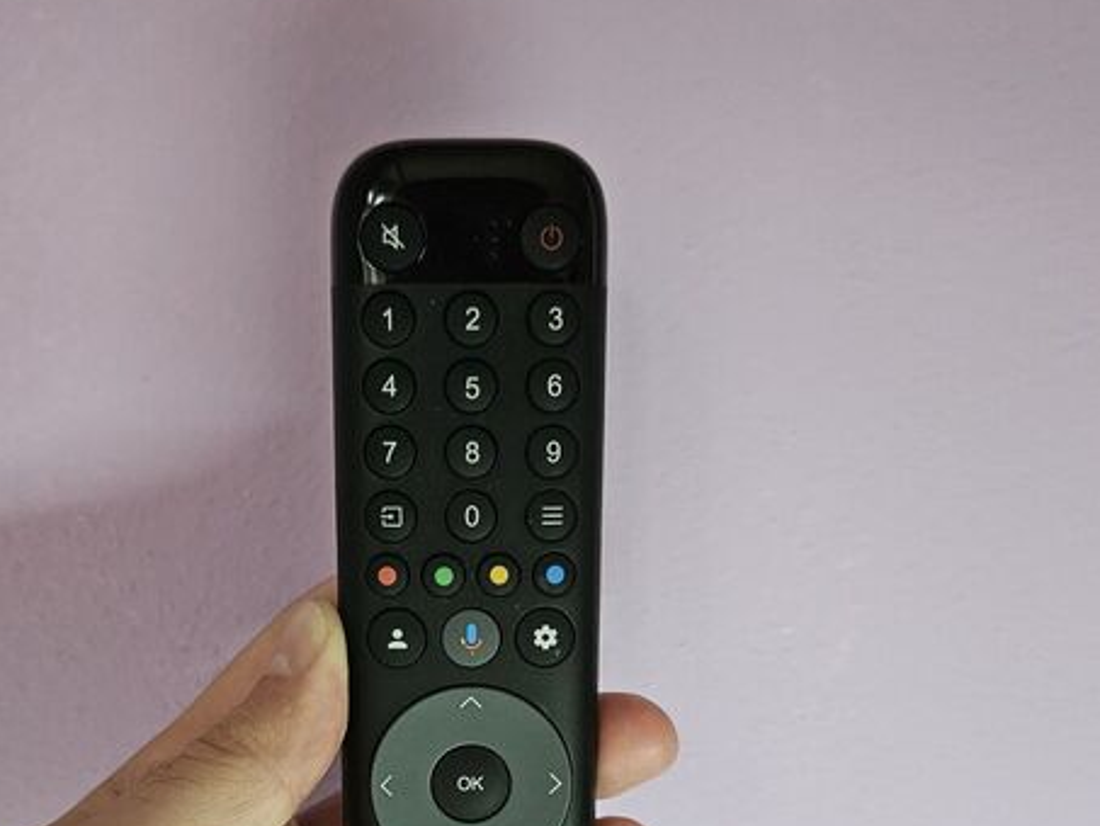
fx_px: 1335
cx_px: 423
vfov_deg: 32.9
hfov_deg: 44.5
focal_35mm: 42
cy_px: 718
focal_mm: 5.4
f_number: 1.8
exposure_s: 1/100
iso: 640
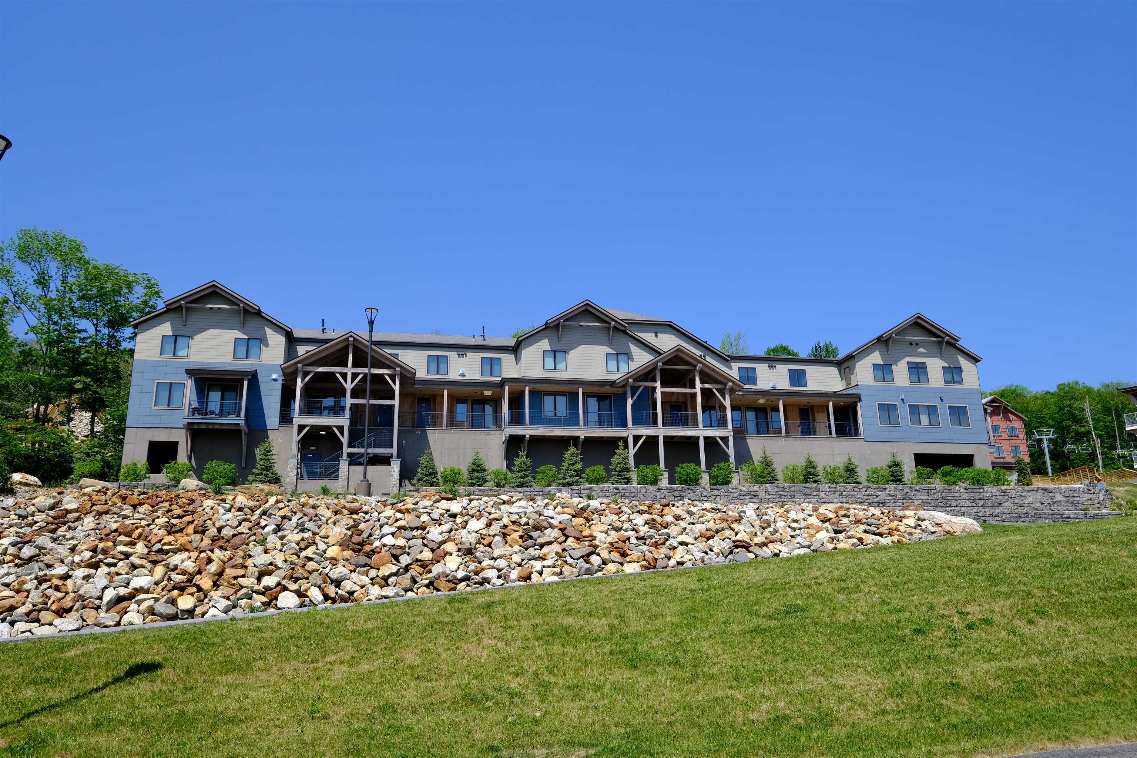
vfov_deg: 49.6
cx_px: 568
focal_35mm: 26
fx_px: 821
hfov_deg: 69.4
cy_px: 379
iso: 160
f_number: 5.6
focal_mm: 17.4
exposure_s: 1/600
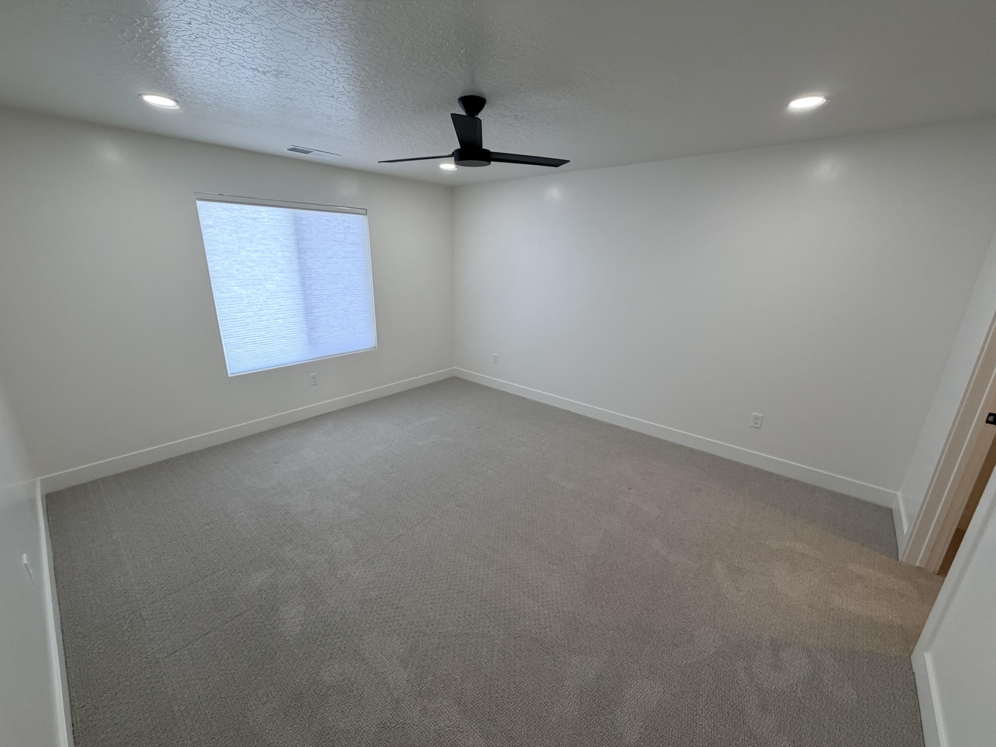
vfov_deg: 85.7
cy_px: 374
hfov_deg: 102.1
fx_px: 403
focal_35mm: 14
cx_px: 498
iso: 160
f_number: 2.2
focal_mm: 2.22
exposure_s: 1/120
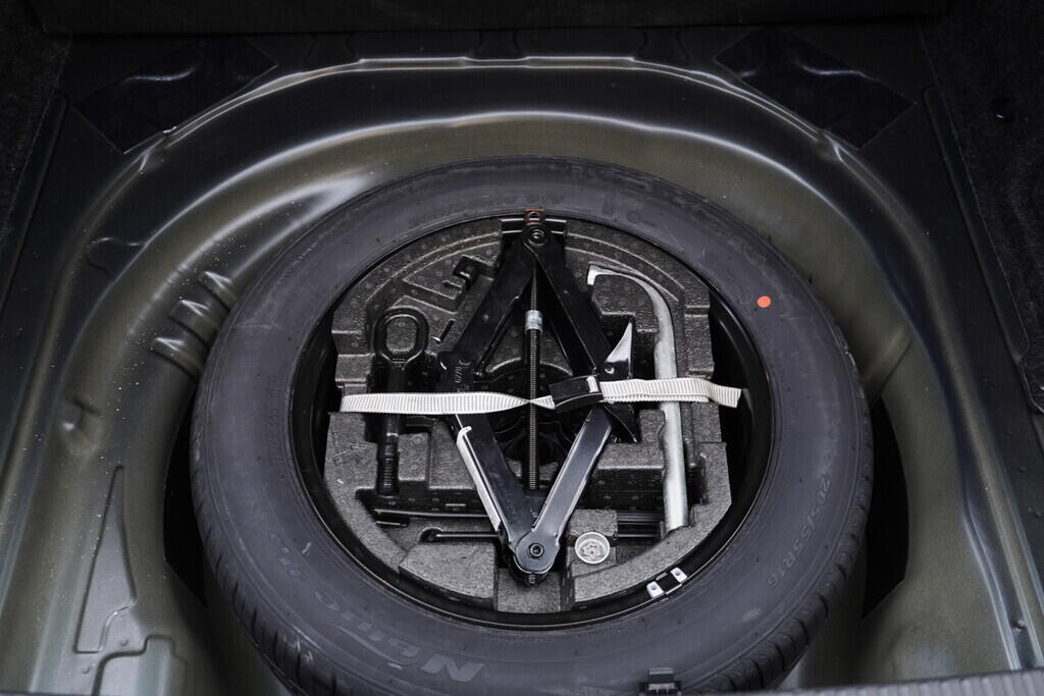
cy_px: 348
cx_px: 522
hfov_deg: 53.1
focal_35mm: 36
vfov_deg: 36.9
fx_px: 1044
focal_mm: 24
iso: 250
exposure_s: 1/40
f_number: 2.8
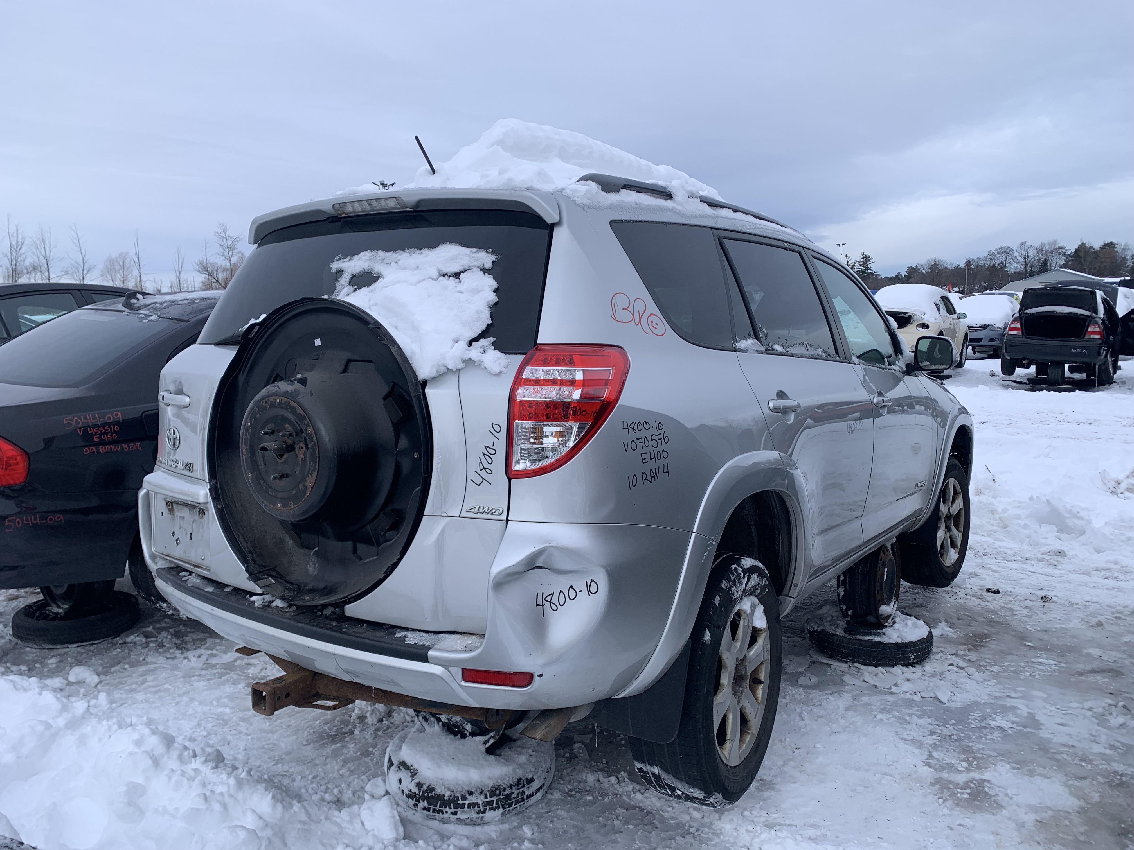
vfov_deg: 53.1
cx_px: 567
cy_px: 425
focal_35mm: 26
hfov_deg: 67.3
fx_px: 852
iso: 25
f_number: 1.8
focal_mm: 4.25
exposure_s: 1/428
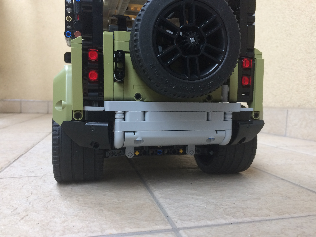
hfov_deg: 61.7
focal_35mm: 29
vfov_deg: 48.2
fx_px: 265
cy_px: 118
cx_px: 158
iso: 64
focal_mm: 4.15
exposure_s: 1/33
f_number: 2.2
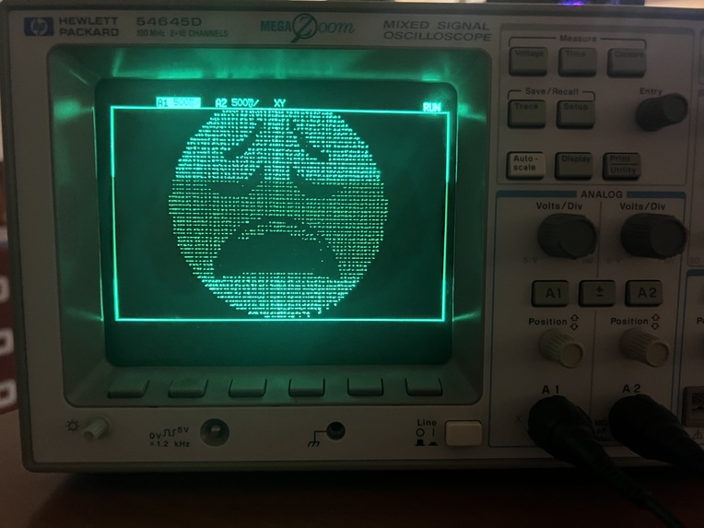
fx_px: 529
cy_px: 264
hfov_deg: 67.3
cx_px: 352
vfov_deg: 53.1
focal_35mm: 26
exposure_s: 1/34
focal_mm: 5.7
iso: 500
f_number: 1.5
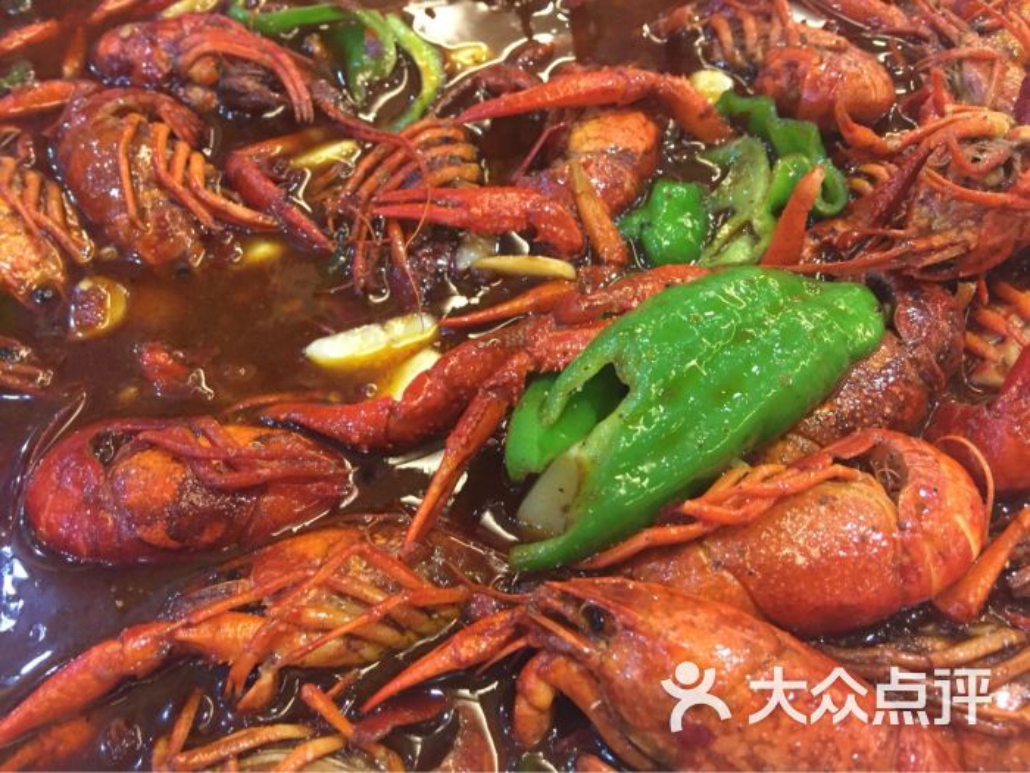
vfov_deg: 48.2
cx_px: 515
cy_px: 386
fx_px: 863
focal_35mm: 29
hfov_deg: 61.7
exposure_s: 1/15
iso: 250
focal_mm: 4.15
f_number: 2.2
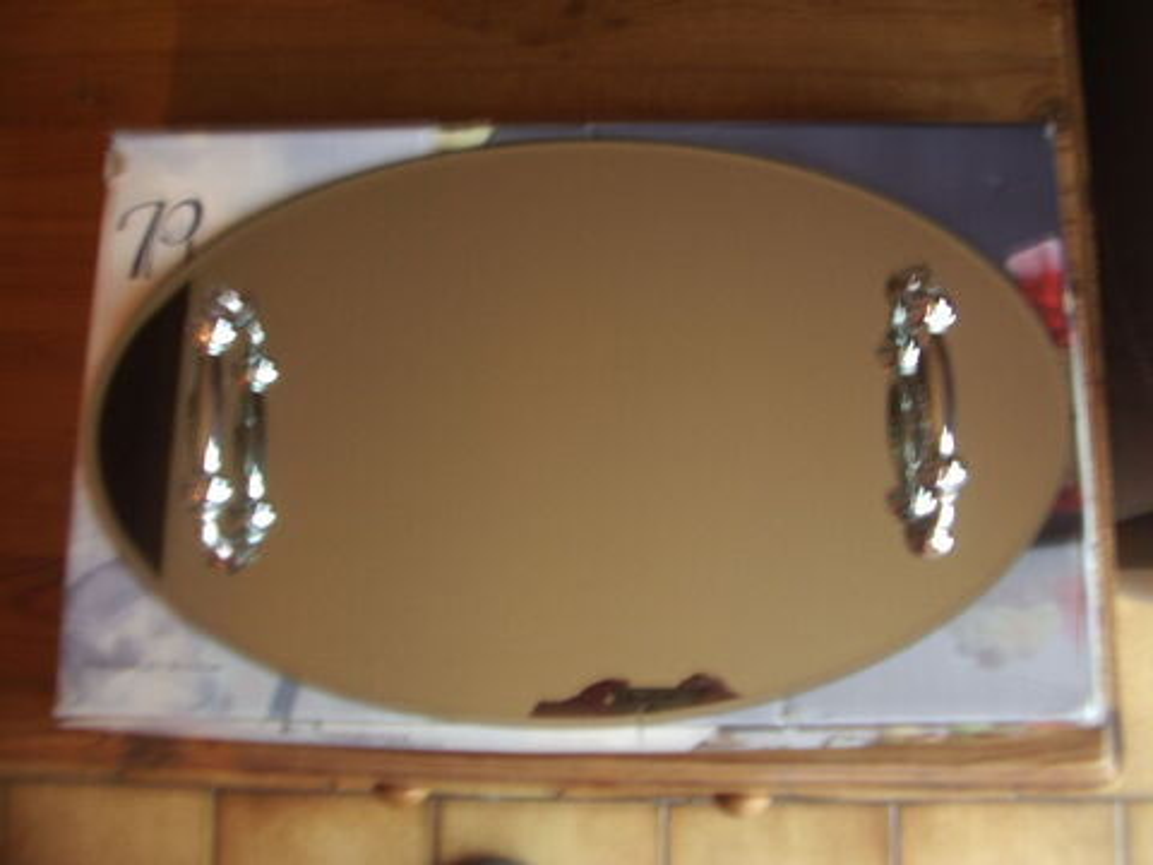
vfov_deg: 37.7
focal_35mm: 38
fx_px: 1266
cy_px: 432
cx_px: 576
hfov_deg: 49.0
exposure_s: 1/5
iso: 100
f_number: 2.6
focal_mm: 5.8
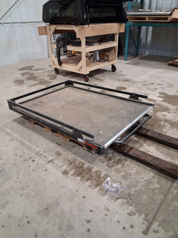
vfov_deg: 67.3
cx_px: 89
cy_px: 119
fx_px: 178
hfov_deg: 53.1
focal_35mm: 26
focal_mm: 3.98
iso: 400
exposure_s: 1/100
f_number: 1.8
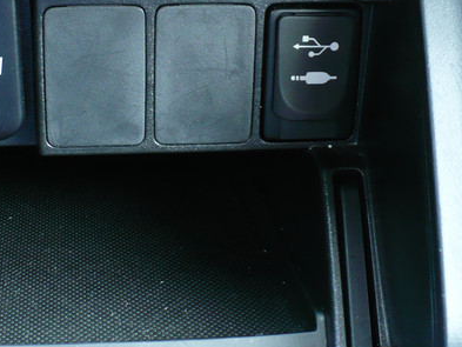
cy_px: 129
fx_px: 935
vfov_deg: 21.0
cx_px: 152
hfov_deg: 27.6
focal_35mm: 70
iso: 200
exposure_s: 1/8
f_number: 2.8
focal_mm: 6.1
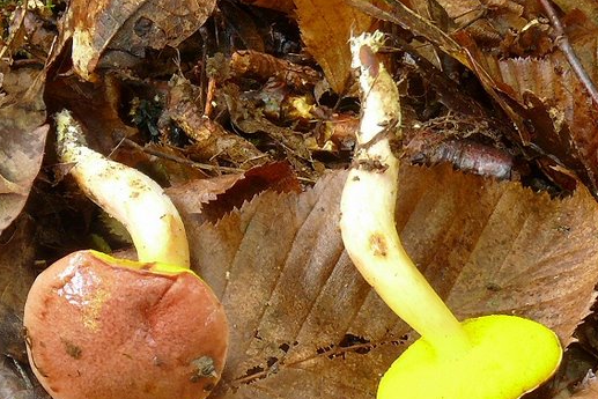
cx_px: 296
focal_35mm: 45
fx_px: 748
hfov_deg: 43.6
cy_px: 248
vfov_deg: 29.8
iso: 100
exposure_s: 8
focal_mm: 7.4
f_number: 10
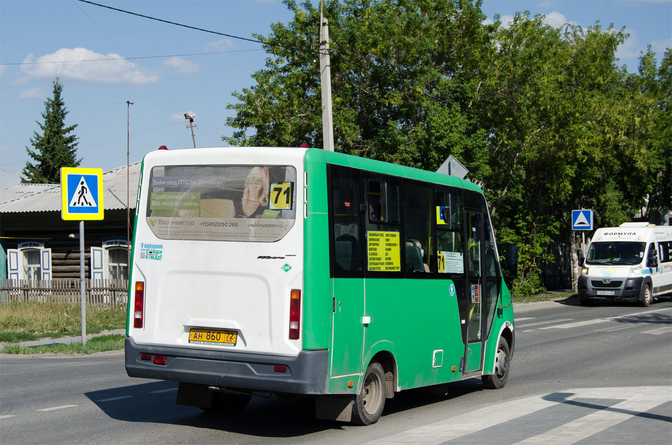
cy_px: 222
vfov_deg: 23.7
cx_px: 336
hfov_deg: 35.1
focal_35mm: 57
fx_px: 1062
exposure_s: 1/1000
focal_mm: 38
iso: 160
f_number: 6.3
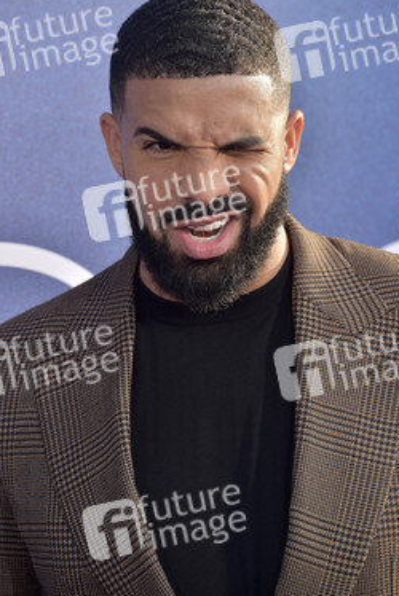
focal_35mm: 246
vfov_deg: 8.4
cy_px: 284
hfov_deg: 5.6
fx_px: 4082
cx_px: 211
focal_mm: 230
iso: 125
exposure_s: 1/250
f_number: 7.1
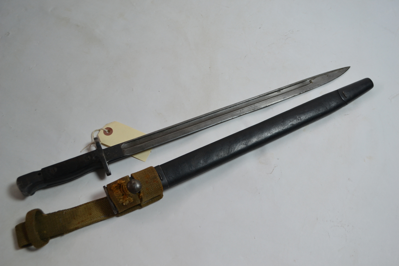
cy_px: 133
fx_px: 399
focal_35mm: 36
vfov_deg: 36.9
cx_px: 200
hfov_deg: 53.1
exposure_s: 1/30
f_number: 4
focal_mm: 24
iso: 400
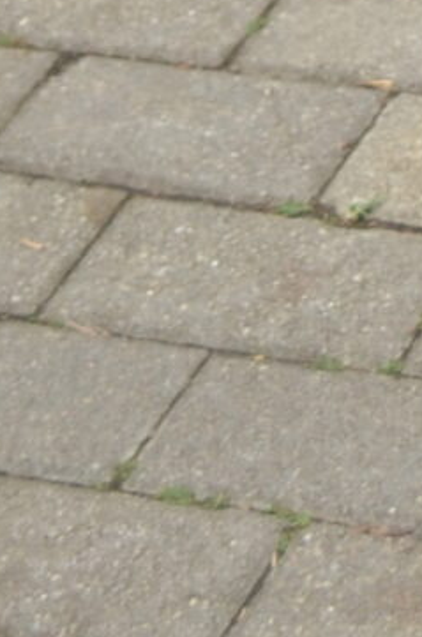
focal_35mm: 255
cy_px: -1438
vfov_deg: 7.0
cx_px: 1319
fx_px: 4505
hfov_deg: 5.1
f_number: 4
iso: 500
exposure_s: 1/400
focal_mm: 24
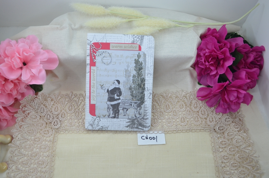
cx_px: 134
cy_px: 89
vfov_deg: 39.8
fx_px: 246
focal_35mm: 33
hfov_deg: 57.3
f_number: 4.5
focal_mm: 22
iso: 400
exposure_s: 1/80
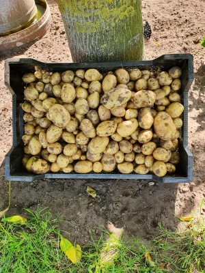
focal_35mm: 26
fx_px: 205
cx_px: 102
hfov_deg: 53.1
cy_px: 136
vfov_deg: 67.3
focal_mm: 4.32
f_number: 2.4
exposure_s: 1/185
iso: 50
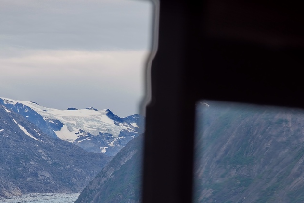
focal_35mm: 243
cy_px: 160
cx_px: 136
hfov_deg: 8.5
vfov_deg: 5.7
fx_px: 2053
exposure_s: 1/250
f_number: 6.3
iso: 100
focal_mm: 120
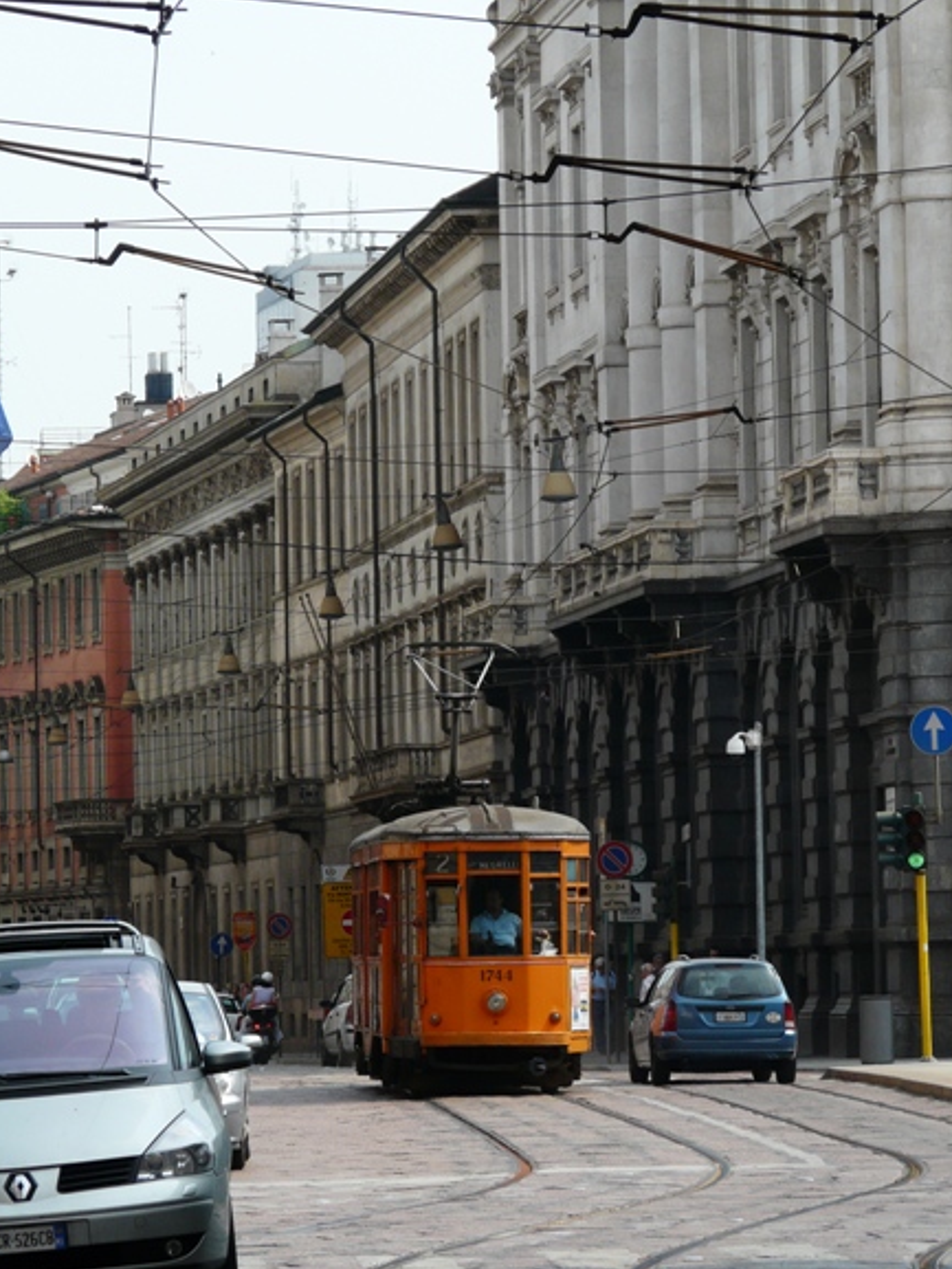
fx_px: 8467
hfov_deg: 6.4
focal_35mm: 231
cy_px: 684
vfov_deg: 8.6
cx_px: 518
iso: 100
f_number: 5.6
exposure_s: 1/320
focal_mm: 33.2
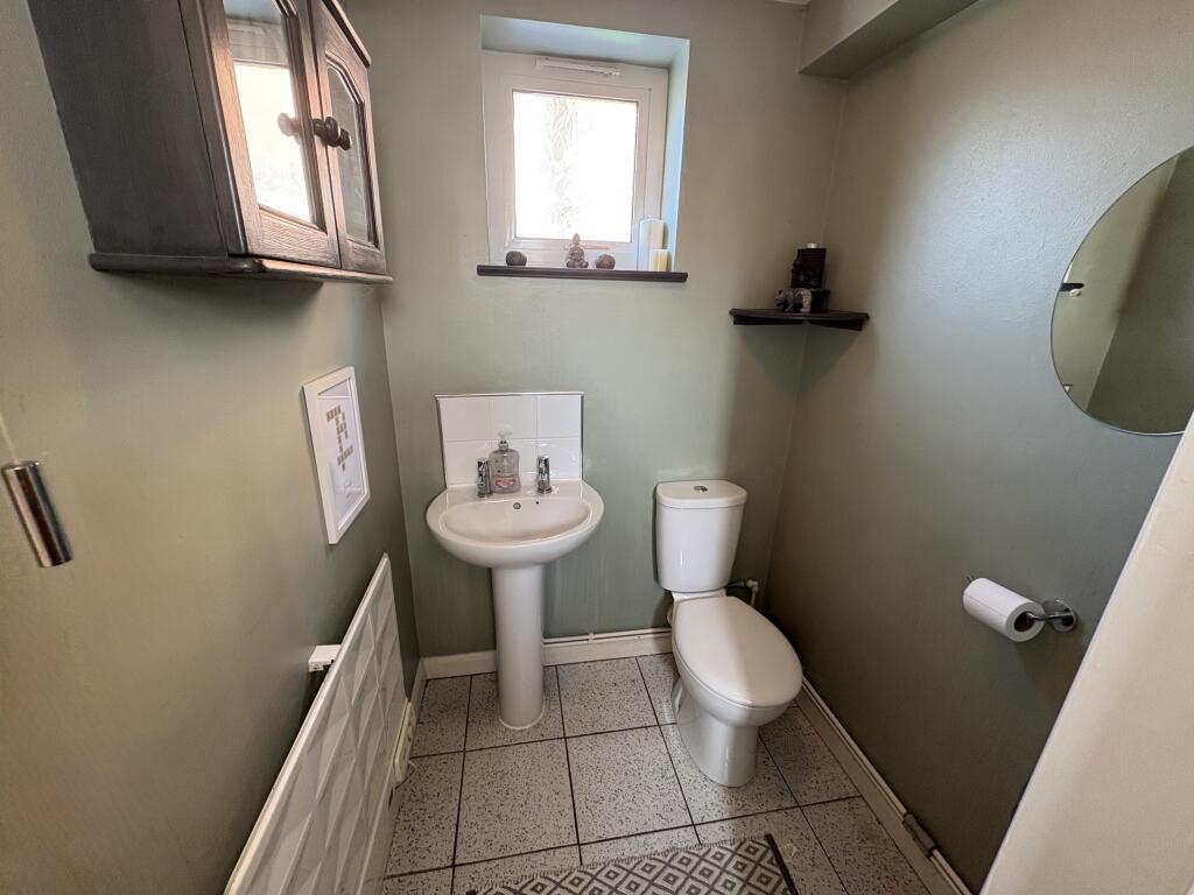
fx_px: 483
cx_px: 597
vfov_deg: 85.7
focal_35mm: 14
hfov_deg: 102.1
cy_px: 448
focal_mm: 2.22
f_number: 2.2
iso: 125
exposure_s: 1/50
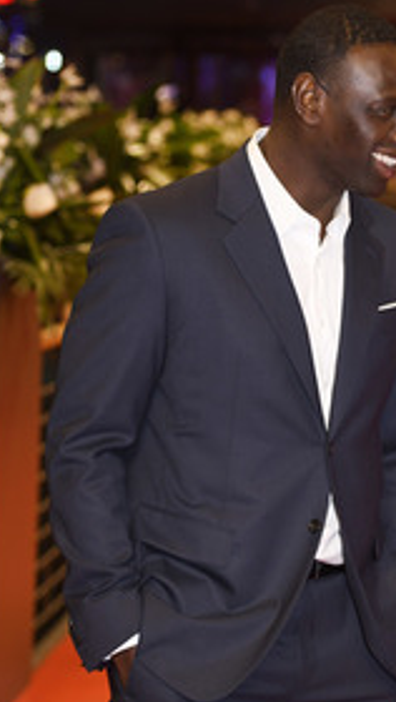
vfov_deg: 18.1
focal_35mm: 118
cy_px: 354
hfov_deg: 10.2
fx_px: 2197
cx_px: 430
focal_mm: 70
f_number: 3.2
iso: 800
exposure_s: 1/320
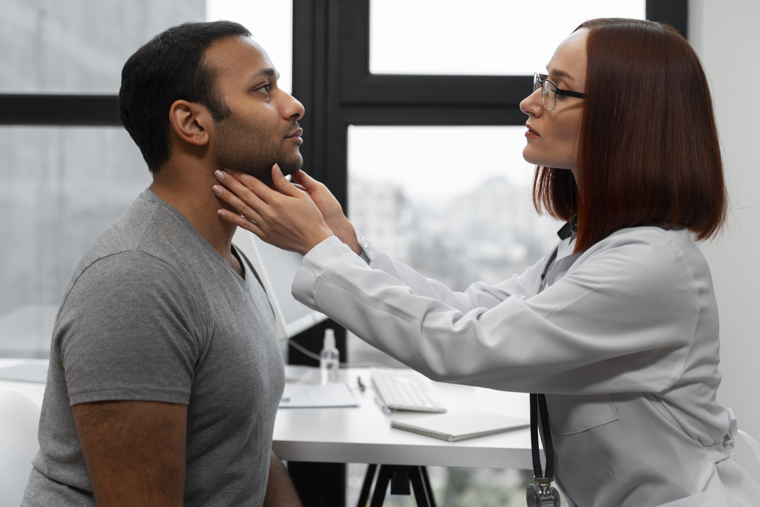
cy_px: 254
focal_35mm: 48
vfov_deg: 28.1
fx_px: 1013
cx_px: 380
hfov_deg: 41.1
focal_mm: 48
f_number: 2.8
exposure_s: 1/160
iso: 400
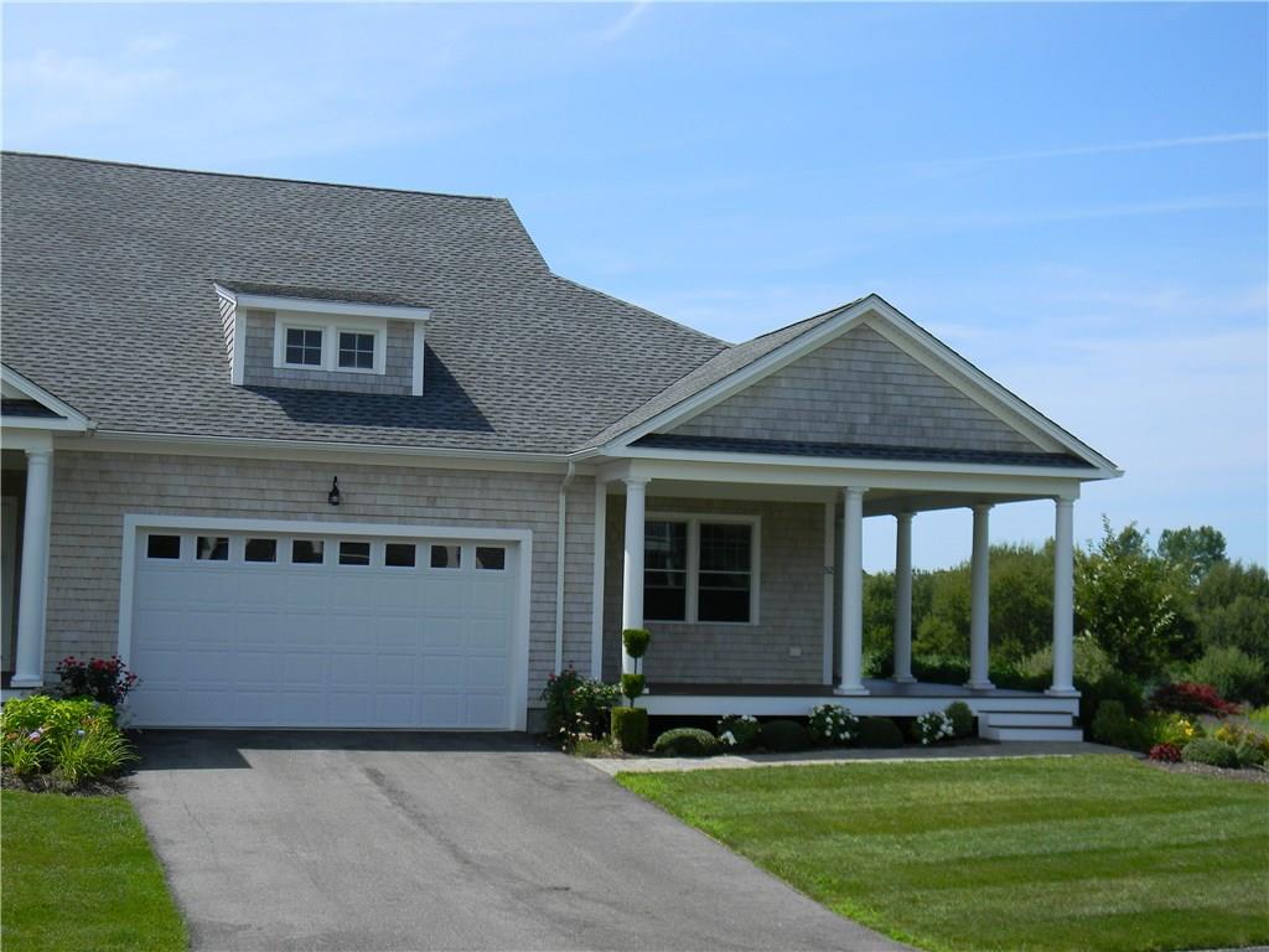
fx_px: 1723
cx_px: 634
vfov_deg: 30.9
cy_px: 476
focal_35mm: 47
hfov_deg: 40.4
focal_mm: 8.6
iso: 80
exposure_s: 1/678
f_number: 3.9
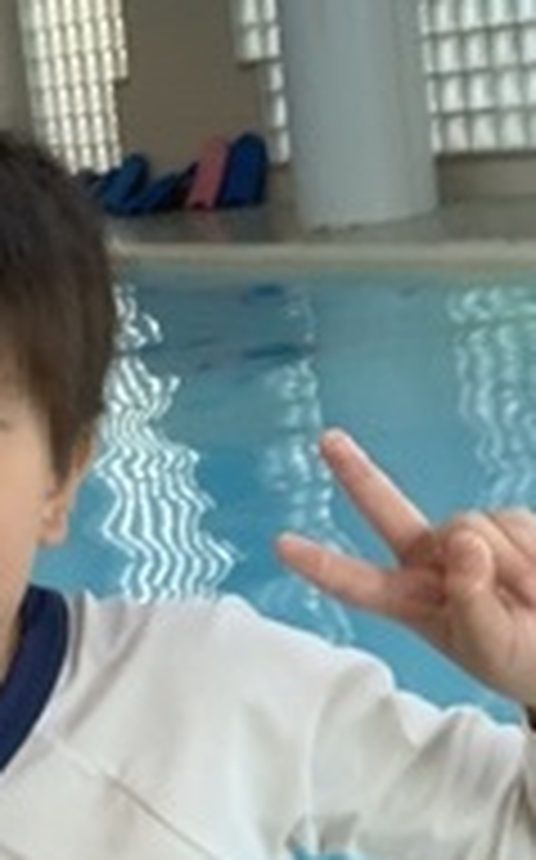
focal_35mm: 89
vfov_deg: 23.3
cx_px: -212
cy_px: 394
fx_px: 2085
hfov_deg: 13.9
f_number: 2.2
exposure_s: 1/40
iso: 200
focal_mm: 2.87
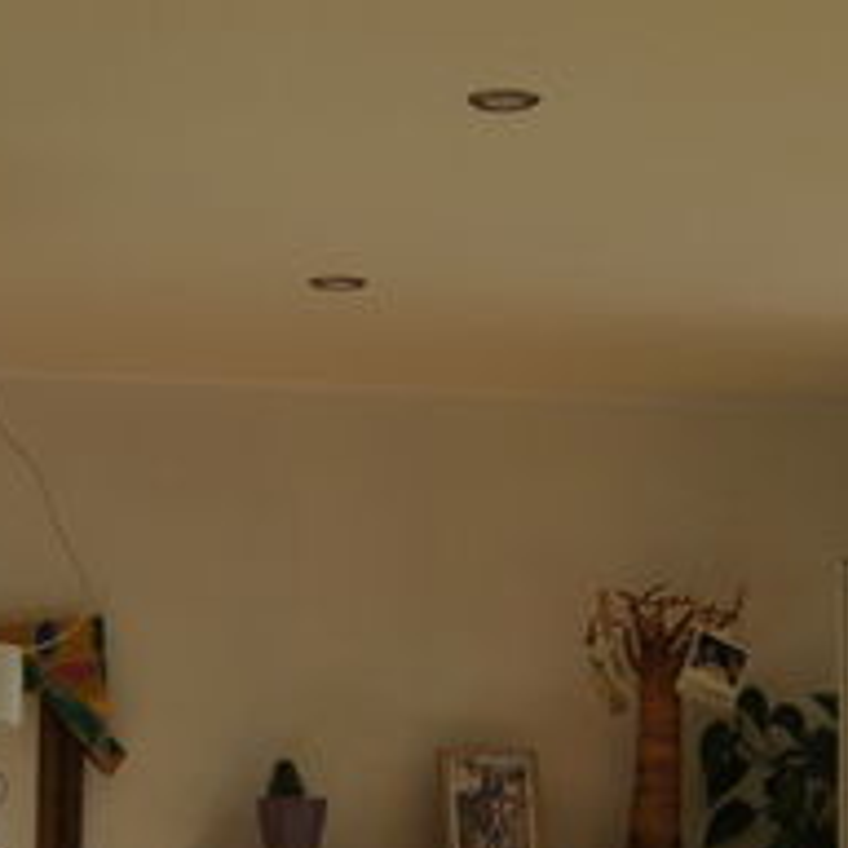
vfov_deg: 12.5
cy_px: 1014
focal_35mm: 136
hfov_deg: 12.8
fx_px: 3769
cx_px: 362
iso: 100
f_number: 6.3
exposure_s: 1/160
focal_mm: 20
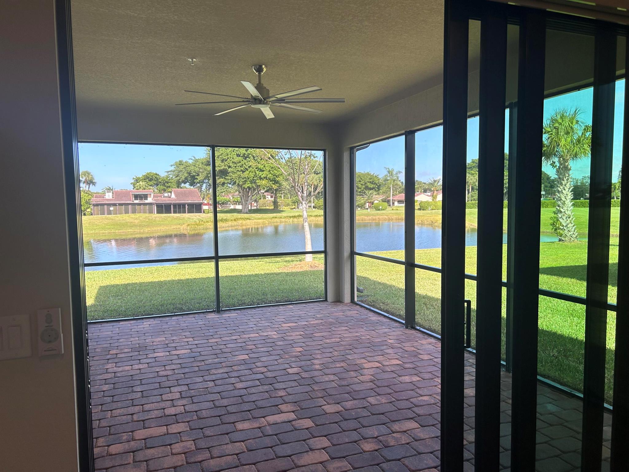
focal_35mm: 26
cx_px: 314
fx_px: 472
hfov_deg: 67.3
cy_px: 236
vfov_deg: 53.1
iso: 50
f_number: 1.5
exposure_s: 1/591
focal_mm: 5.7
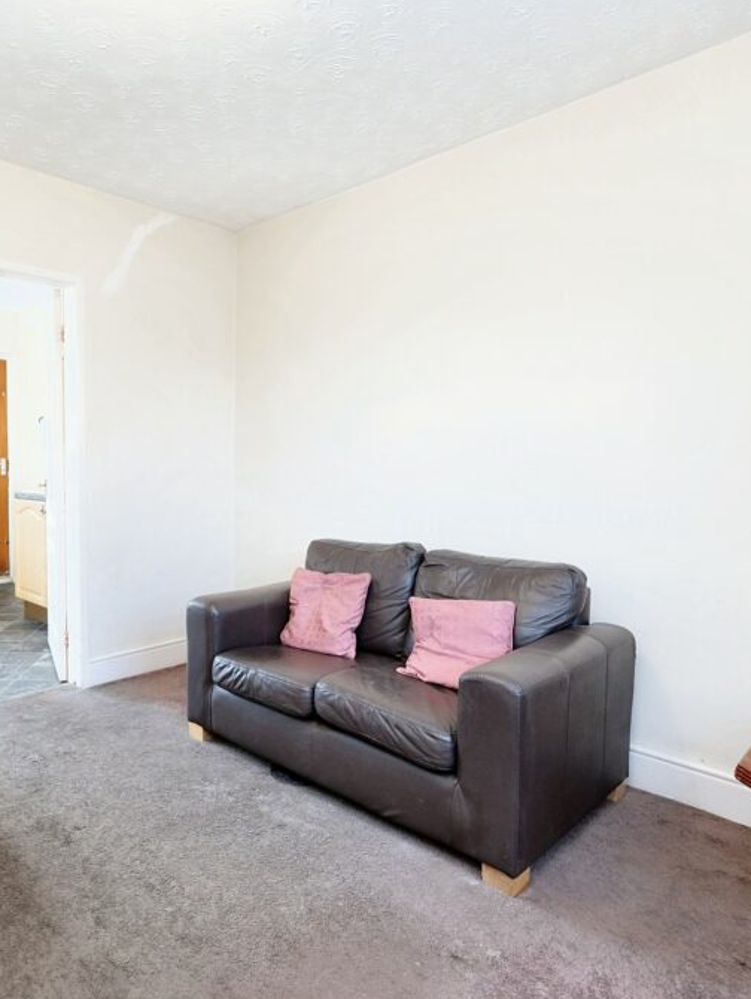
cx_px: 213
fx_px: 636
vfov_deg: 76.4
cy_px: 500
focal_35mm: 22
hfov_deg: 58.8
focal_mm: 10
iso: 800
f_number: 4
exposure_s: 1/45
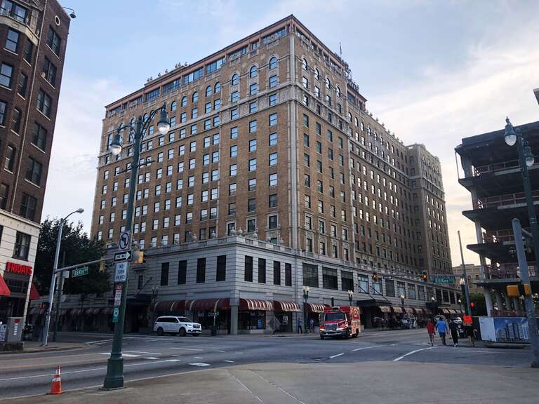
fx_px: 436
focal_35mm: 28
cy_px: 202
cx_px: 270
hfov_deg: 63.4
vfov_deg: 49.7
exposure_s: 1/695
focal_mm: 3.99
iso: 20
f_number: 1.8
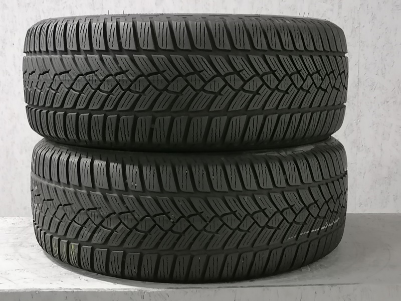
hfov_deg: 35.5
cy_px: 150
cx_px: 200
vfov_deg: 27.0
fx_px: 626
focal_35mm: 54
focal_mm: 5.4
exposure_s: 1/25
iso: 1000
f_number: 1.8
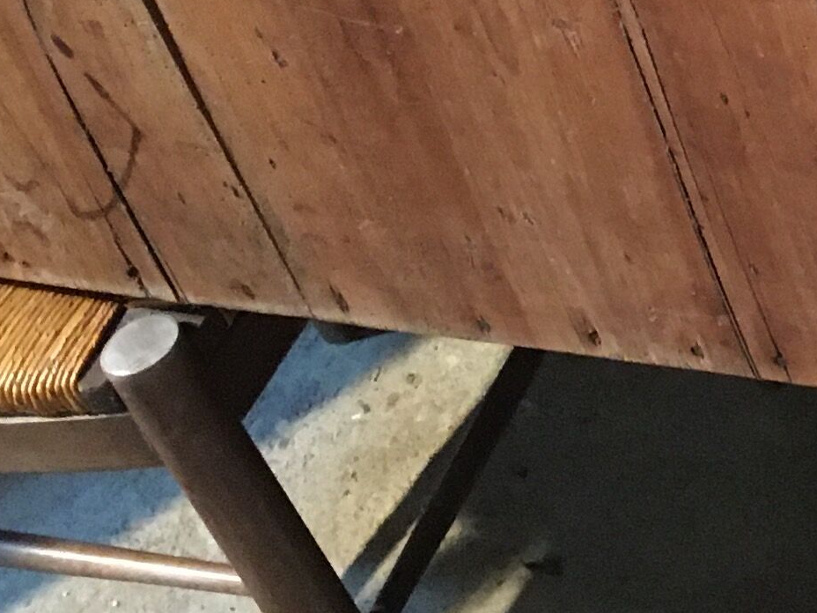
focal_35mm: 126
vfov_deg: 11.2
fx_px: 2974
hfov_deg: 14.6
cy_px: -338
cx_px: 1215
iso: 400
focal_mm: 4.15
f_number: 2.2
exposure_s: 1/17
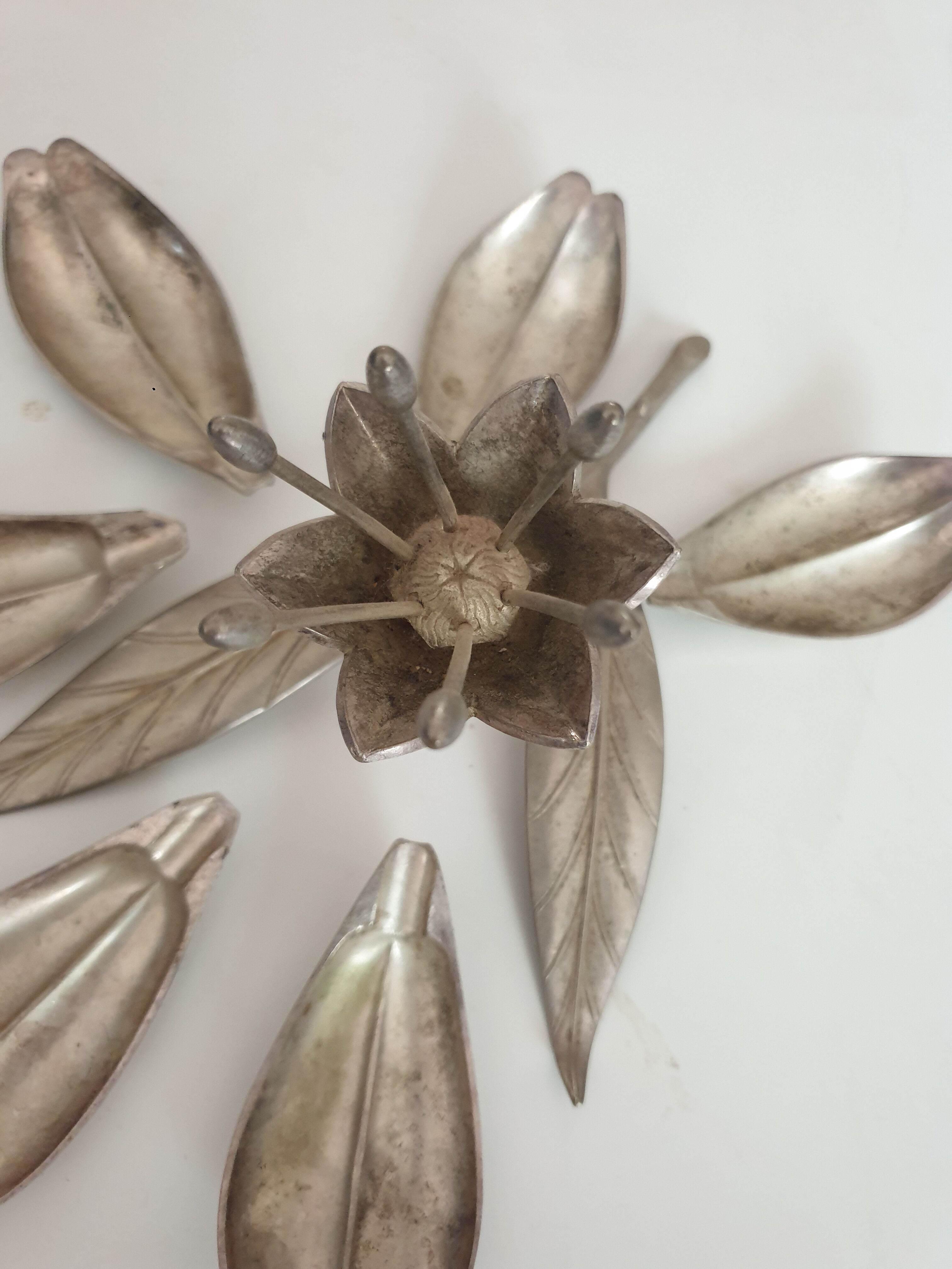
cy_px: 634
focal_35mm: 26
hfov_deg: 53.1
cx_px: 476
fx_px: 953
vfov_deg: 67.3
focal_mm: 4.3
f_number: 1.5
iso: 250
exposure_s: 1/34
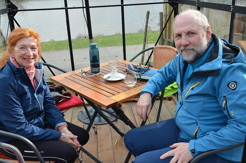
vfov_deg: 36.7
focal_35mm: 36
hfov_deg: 53.2
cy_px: 82
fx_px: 246
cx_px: 123
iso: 200
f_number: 6.3
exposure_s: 1/160
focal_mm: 24
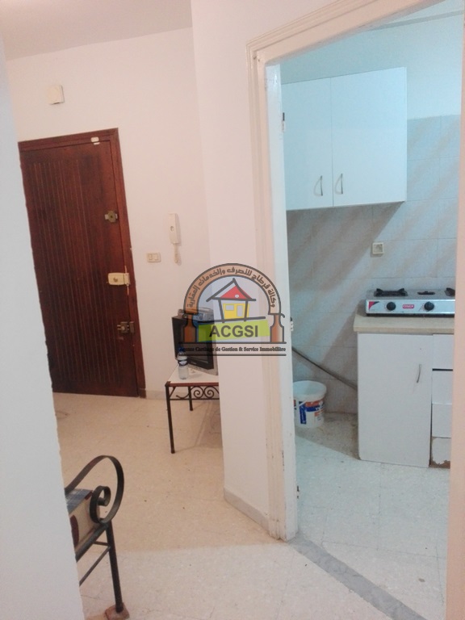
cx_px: 232
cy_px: 310
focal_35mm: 27
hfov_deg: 51.4
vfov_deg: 65.3
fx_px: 484
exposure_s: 1/33
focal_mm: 3.68
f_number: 2
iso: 450
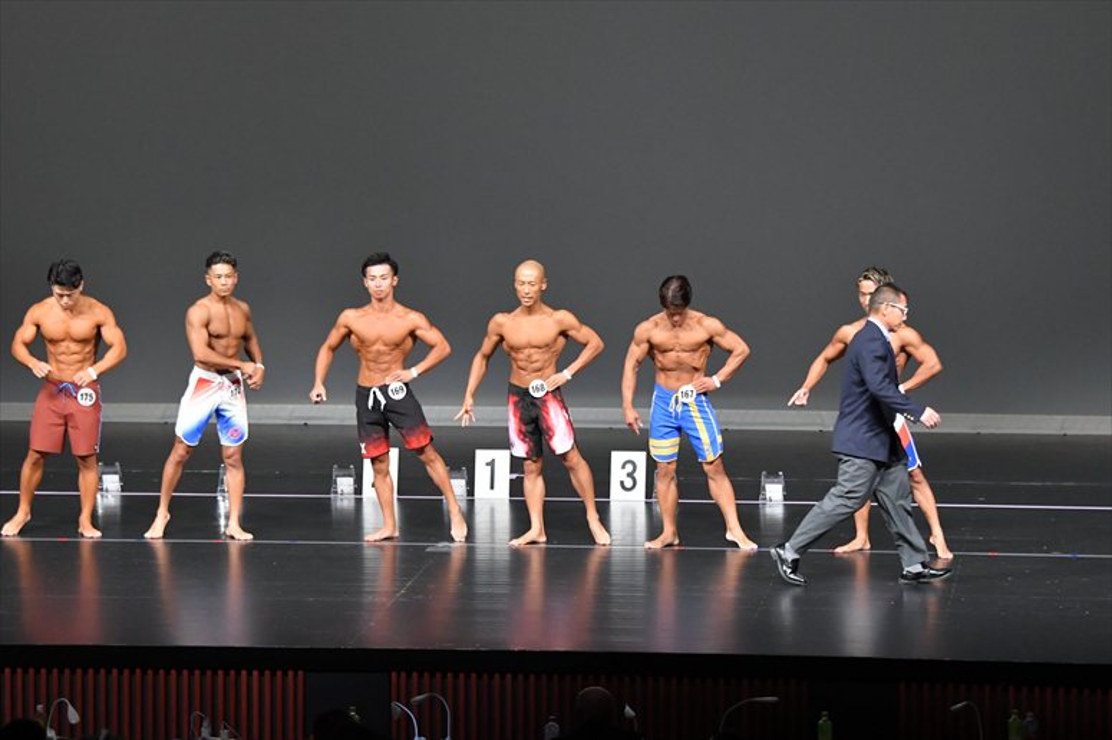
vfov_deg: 8.7
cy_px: 370
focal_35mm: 157
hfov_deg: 13.1
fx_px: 4847
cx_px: 556
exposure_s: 1/400
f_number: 5.6
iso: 5000
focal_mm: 105
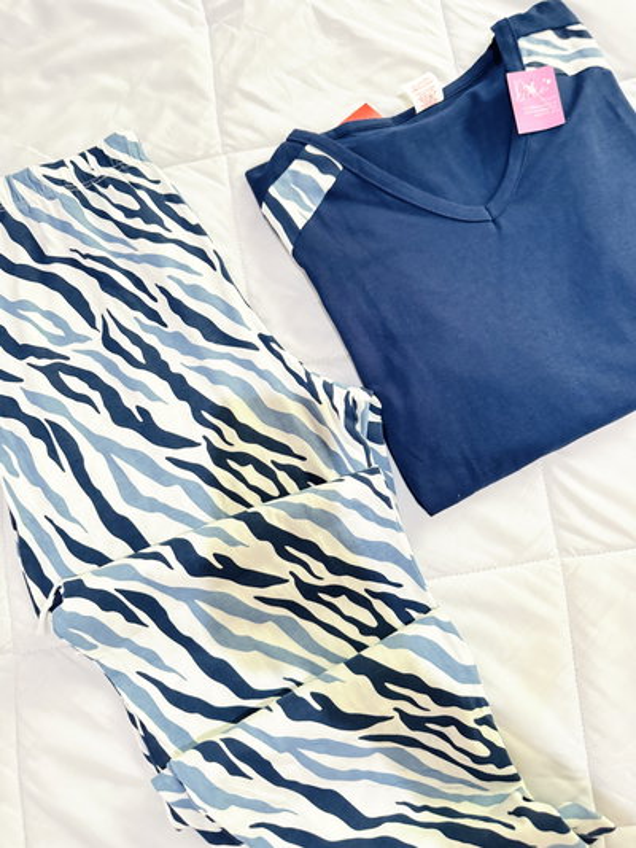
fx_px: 588
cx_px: 318
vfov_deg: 71.6
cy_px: 424
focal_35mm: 24
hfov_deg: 56.8
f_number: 1.78
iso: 800
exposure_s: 1/33
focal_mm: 6.76
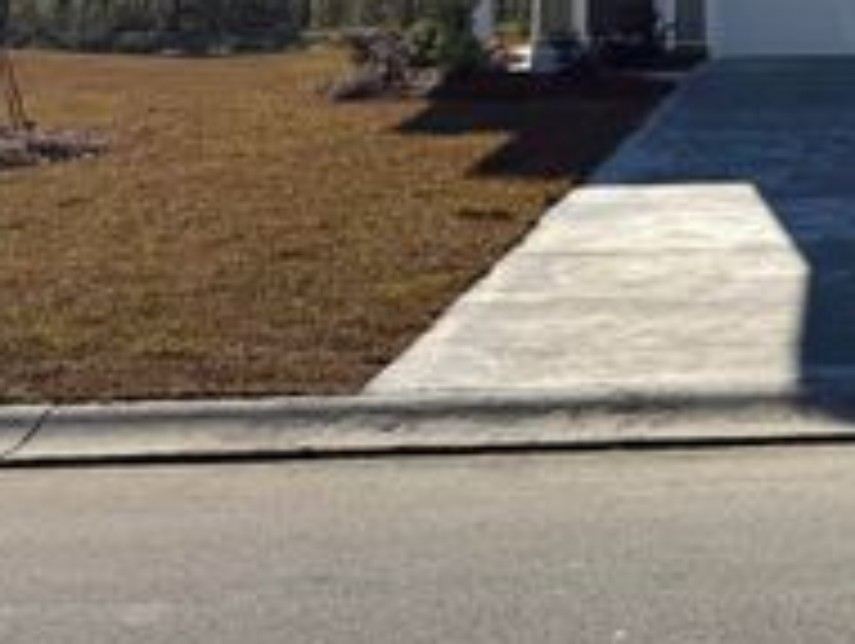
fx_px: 1558
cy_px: -146
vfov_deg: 21.5
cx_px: 950
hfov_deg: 27.9
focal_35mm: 63
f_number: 1.78
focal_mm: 6.76
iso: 80
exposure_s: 1/6711
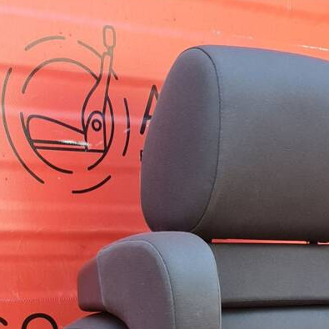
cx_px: 336
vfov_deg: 15.1
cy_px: 658
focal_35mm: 93
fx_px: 1000
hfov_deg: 18.2
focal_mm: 5.4
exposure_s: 1/100
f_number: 1.8
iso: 80
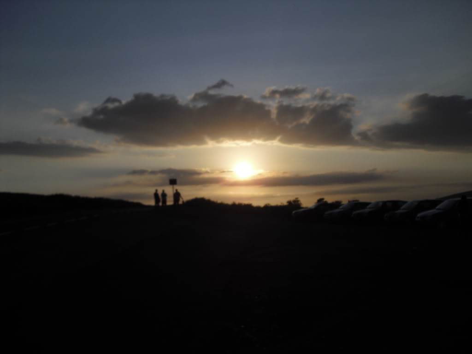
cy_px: 177
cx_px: 236
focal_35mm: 36
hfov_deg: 51.4
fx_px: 491
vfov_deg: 39.7
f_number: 7.8
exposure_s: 1/640
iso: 64
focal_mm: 6.3
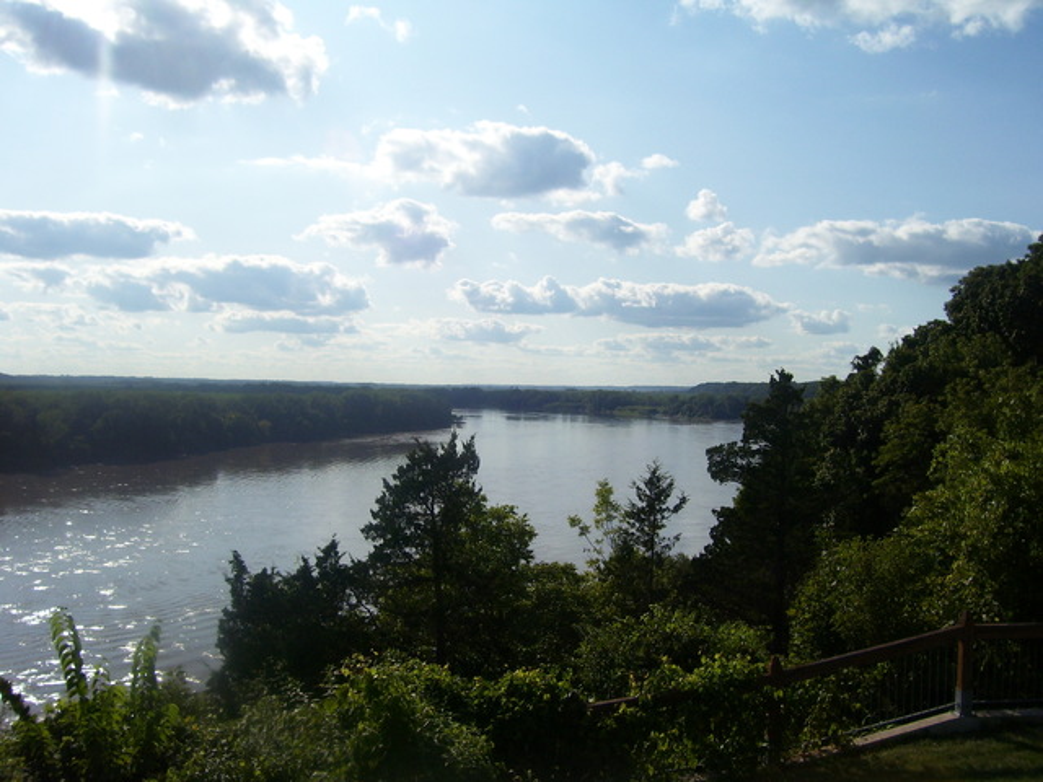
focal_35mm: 34
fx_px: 1024
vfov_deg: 41.8
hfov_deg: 54.0
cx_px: 522
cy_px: 391
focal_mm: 5.6
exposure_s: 1/1500
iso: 80
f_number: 4.8
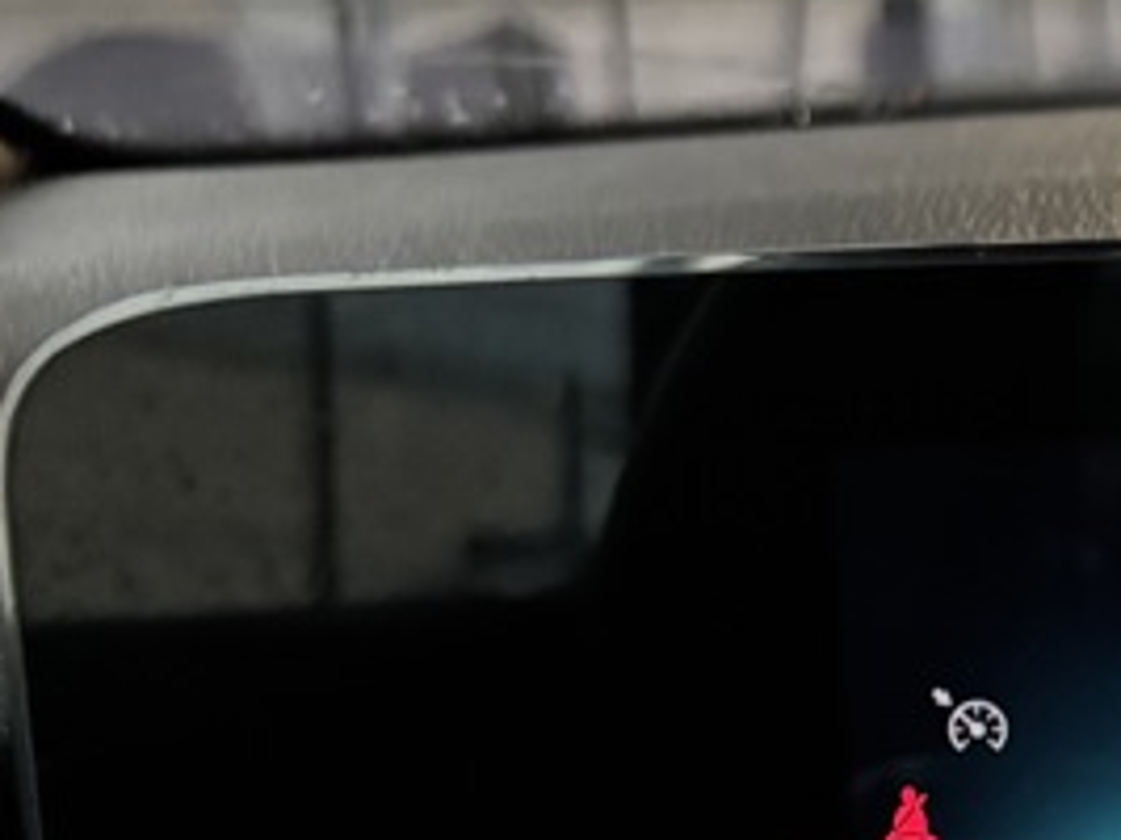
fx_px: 2525
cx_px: 1516
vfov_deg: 18.7
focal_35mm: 78
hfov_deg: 22.1
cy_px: 676
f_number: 1.6
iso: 640
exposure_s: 1/31
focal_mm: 5.96
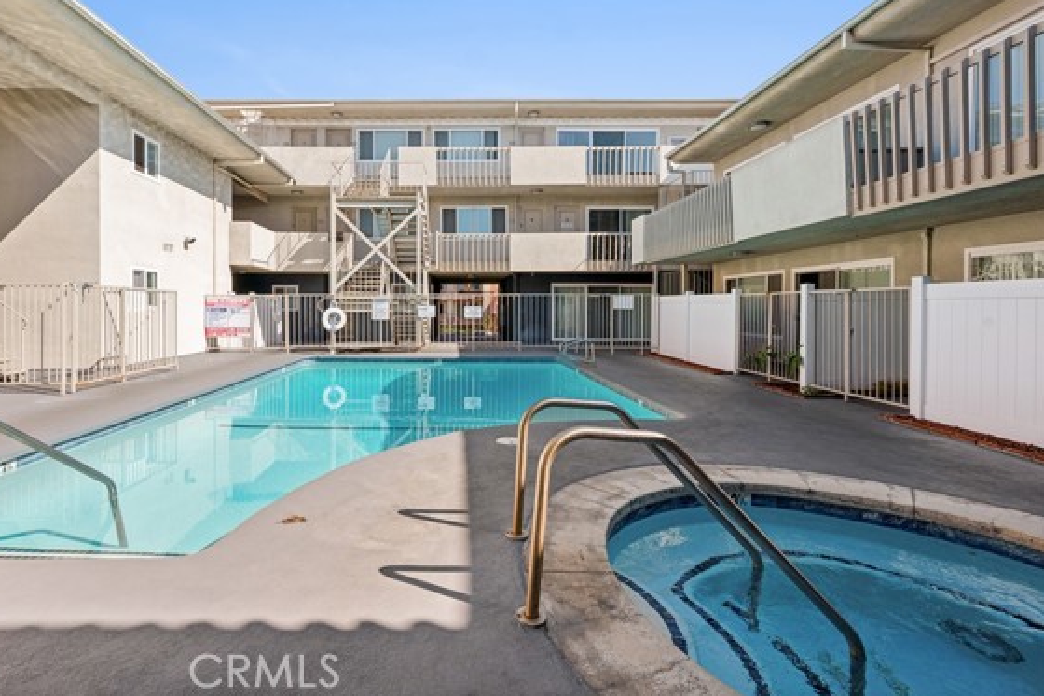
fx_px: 464
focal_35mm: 16
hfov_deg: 96.2
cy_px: 300
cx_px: 453
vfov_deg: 73.3
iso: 100
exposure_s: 1/200
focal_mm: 14
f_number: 9
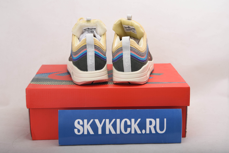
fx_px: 547
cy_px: 76
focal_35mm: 86
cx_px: 114
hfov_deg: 23.6
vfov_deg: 15.9
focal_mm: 86
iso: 100
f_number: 9
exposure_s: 1/200
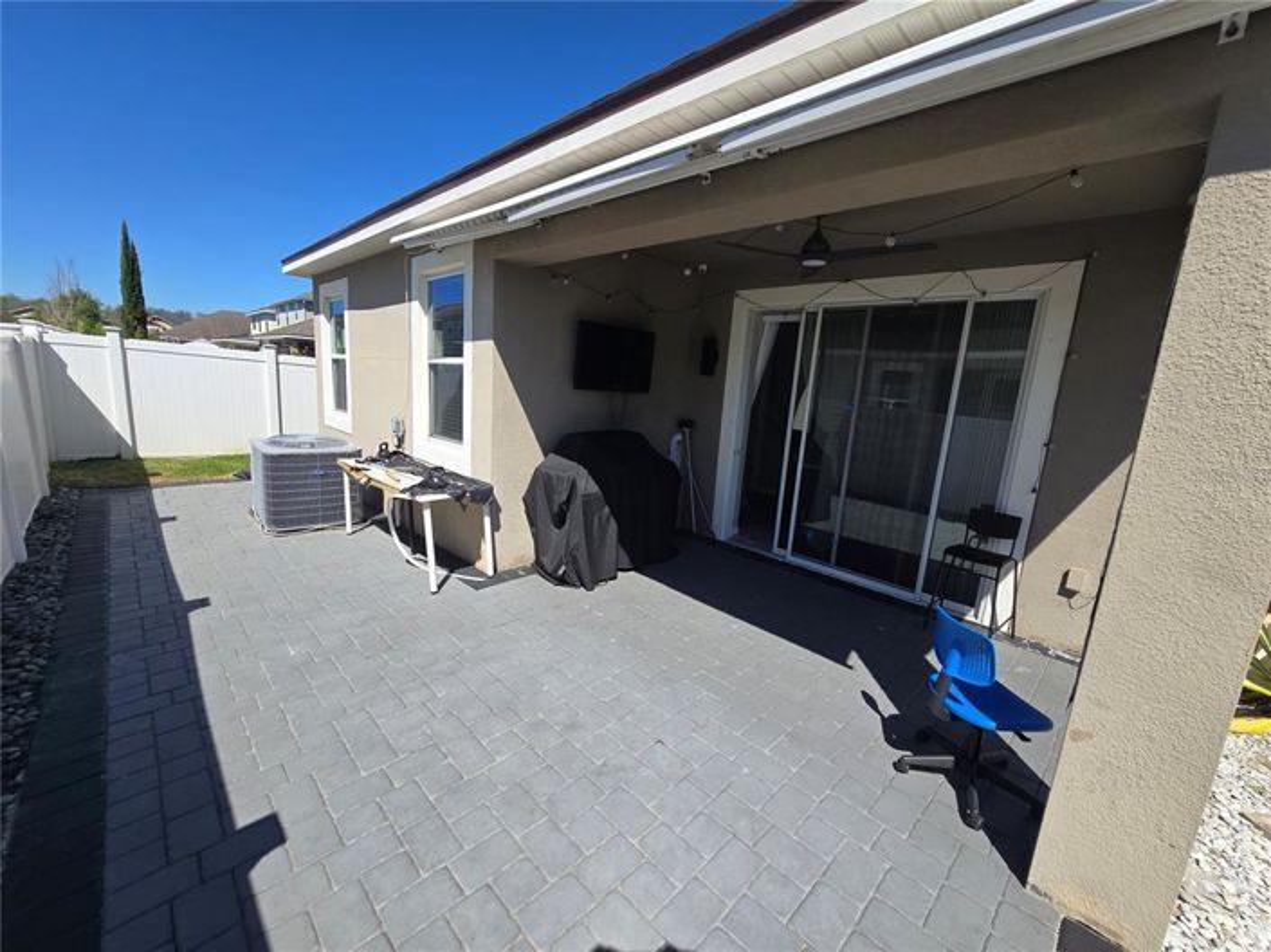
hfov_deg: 106.2
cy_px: 476
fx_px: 477
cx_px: 636
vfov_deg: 89.9
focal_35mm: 13
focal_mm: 2.2
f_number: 2.2
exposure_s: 1/2216
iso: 50
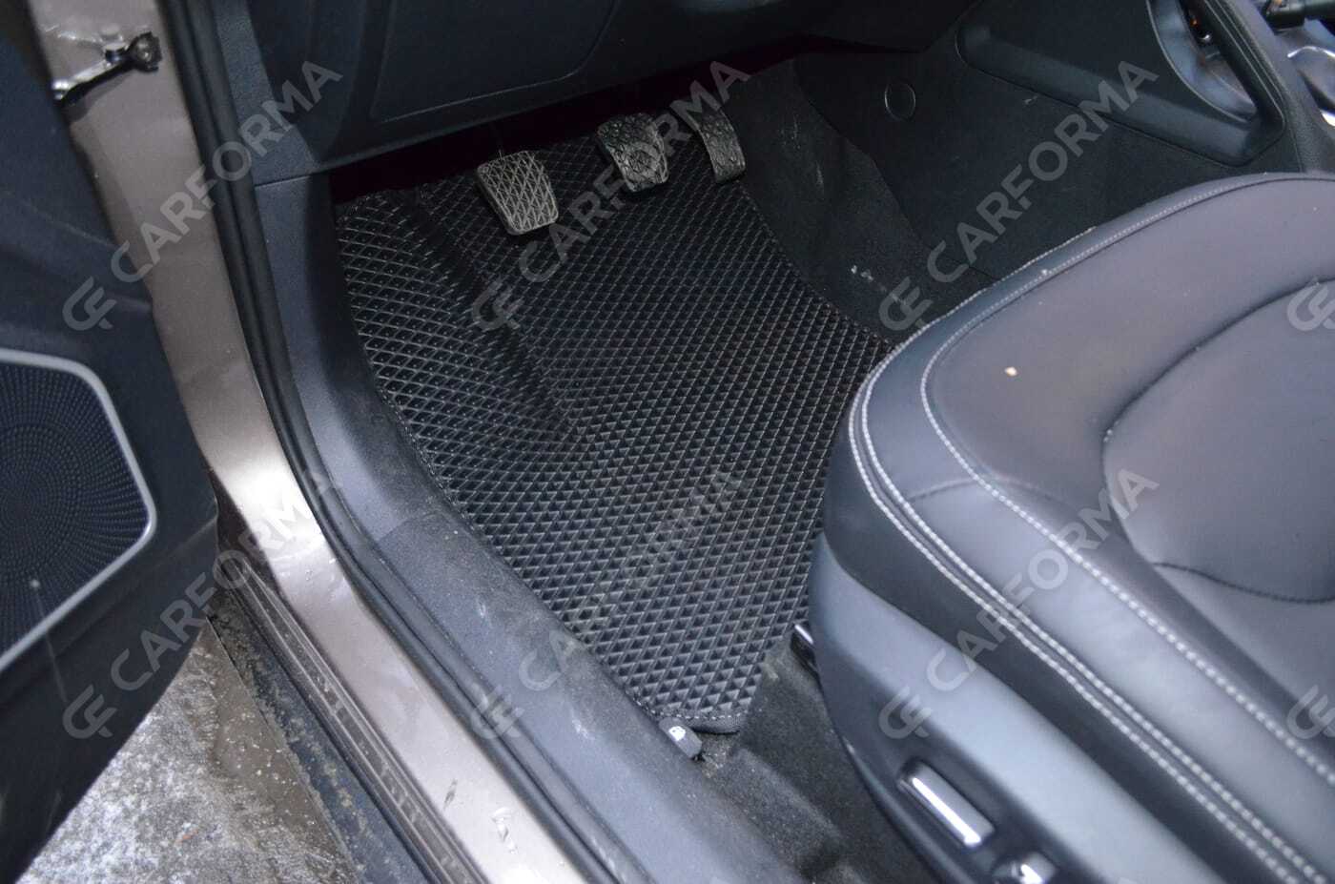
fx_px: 1110
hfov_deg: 62.0
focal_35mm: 30
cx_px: 668
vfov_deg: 43.4
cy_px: 442
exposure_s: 1/15
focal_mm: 20
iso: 3200
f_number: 3.8
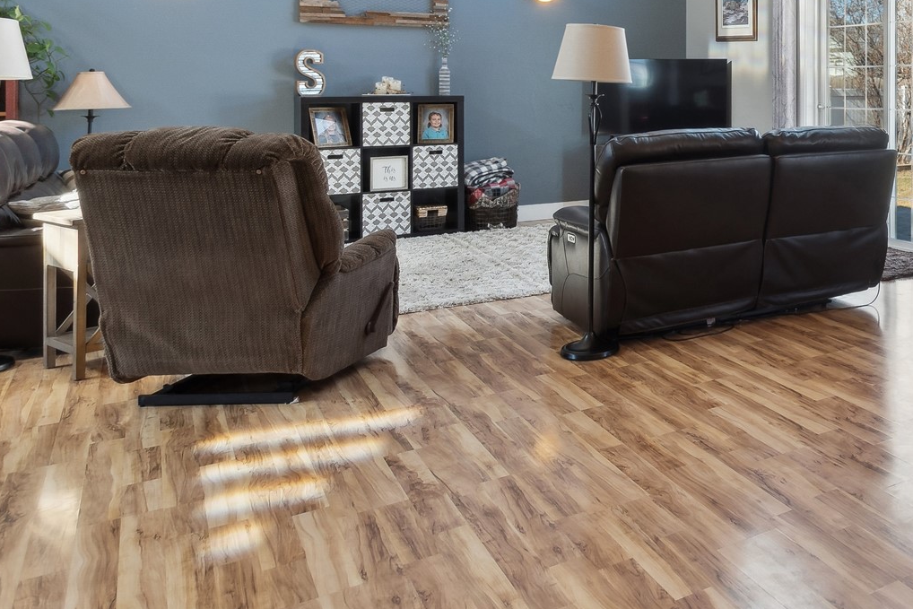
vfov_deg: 38.7
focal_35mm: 32
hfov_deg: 50.8
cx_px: 849
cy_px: 77
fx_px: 812
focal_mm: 10
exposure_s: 1/30
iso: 200
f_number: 6.3
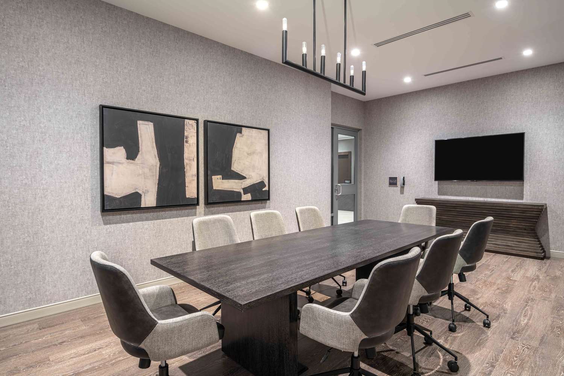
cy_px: 188
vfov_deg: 64.6
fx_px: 298
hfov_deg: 86.9
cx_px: 282
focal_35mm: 19
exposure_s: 1/2
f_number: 8
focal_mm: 19
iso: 200
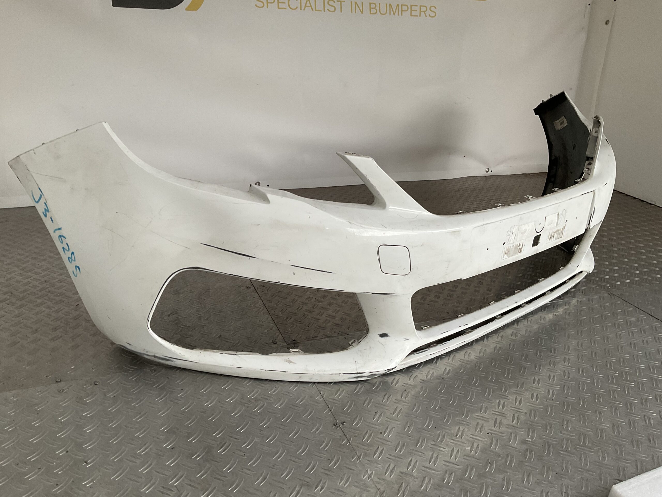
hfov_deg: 61.7
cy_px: 248
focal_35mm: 29
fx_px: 555
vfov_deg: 48.2
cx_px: 331
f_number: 1.8
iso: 64
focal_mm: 3
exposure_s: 1/60
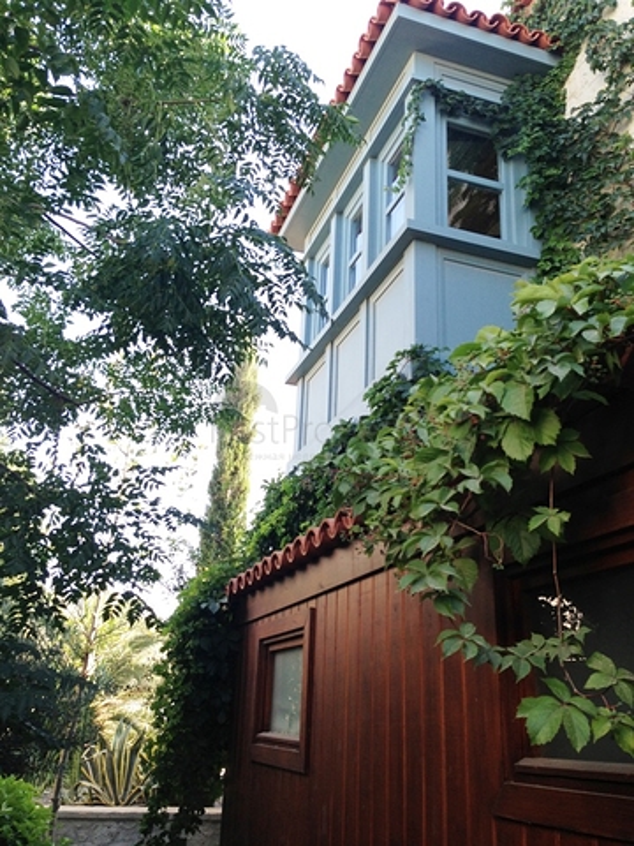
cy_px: 423
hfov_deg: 42.9
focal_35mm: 33
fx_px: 806
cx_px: 317
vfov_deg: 55.4
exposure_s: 1/189
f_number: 2.4
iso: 50
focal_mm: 4.13
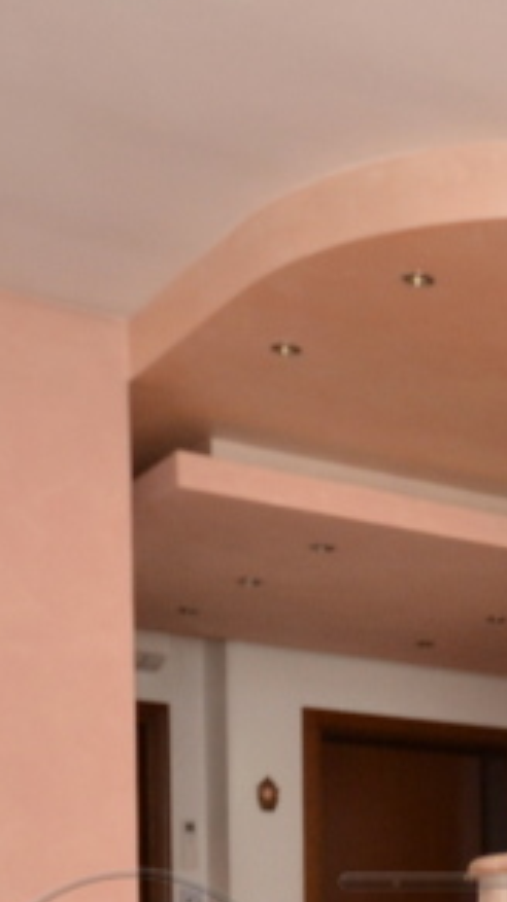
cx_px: 853
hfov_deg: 15.5
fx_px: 1651
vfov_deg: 27.4
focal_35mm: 69
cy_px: 1047
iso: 400
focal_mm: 10
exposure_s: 1/60
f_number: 3.5
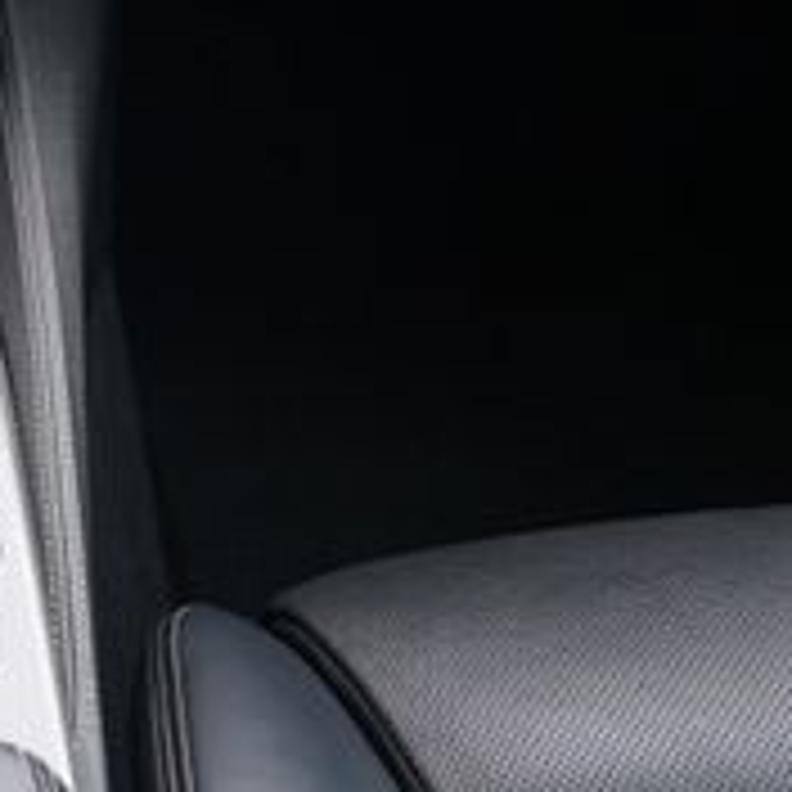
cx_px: -382
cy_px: -515
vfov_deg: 13.5
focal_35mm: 119
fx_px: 3080
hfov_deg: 13.8
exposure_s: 1/60
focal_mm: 24
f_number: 4
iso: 400
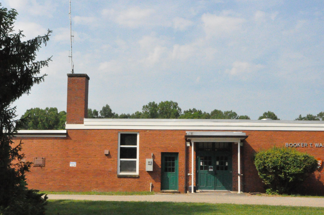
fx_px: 458
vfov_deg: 26.4
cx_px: 152
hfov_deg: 38.9
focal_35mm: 51
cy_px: 118
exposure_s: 1/1600
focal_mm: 24
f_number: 25
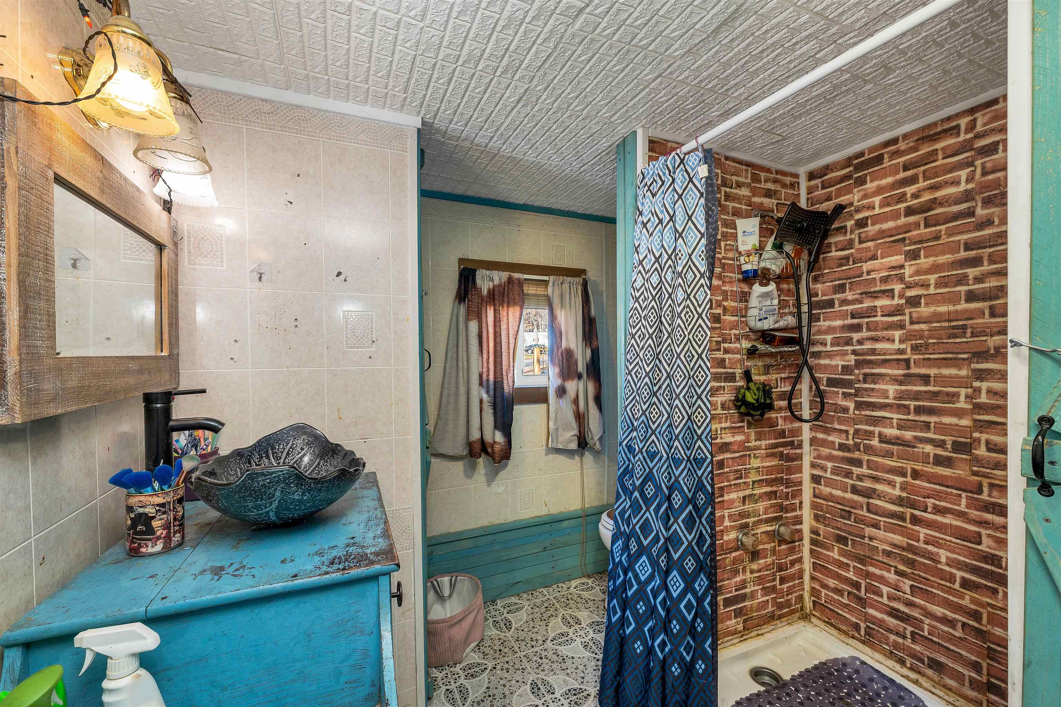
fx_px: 413
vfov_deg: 81.2
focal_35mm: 14
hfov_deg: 104.3
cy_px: 354
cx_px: 530
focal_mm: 14
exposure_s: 1/6
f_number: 8
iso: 400
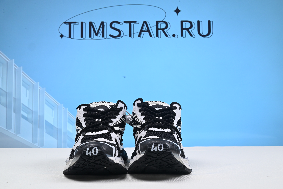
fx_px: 315
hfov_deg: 48.4
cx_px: 142
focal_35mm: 40
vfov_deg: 33.4
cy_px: 94
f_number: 16
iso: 100
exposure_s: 1/2.5
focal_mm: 40
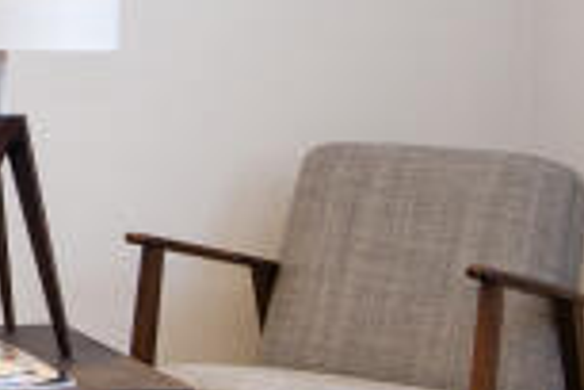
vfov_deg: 12.7
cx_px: -225
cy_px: 10
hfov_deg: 17.6
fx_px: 1736
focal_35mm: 107
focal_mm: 16
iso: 400
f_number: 8
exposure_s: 8
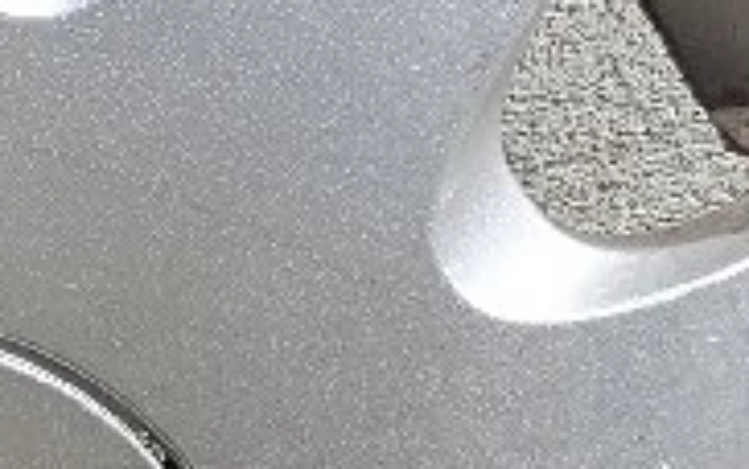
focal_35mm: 134
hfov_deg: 14.8
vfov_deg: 9.7
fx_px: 2737
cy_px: 488
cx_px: -272
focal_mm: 6.14
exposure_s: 1/588
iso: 50
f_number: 1.6
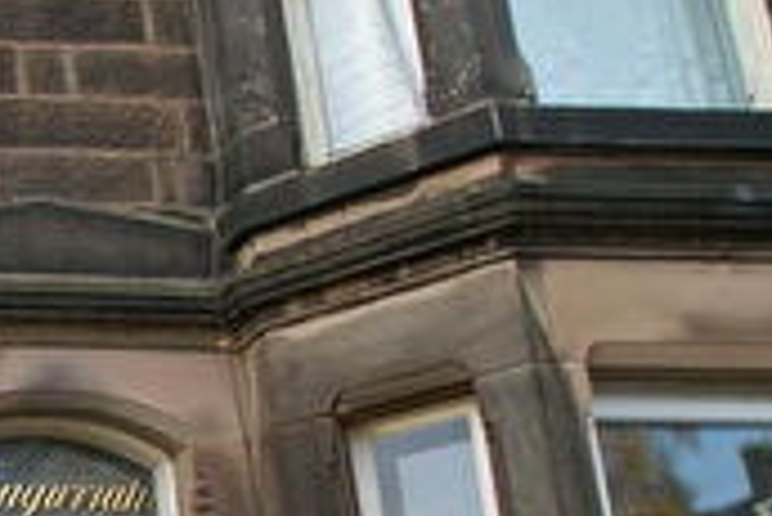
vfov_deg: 19.1
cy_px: 642
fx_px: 1439
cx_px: -422
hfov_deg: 23.3
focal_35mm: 67
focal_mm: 11
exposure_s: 1/30
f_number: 4.5
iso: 125
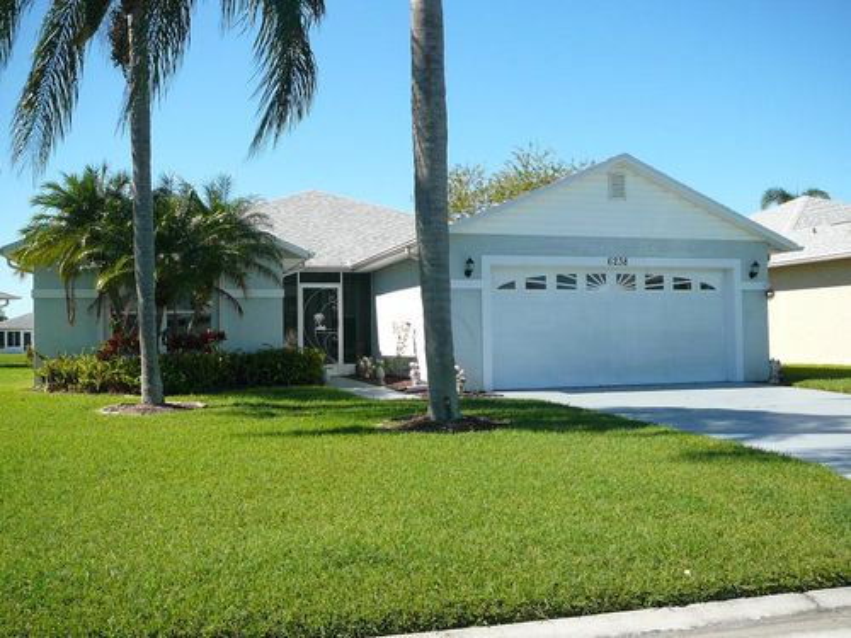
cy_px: 319
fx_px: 860
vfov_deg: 40.7
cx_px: 426
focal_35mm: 35
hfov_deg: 52.6
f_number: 2.8
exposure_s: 1/1000
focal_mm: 5.2
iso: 80
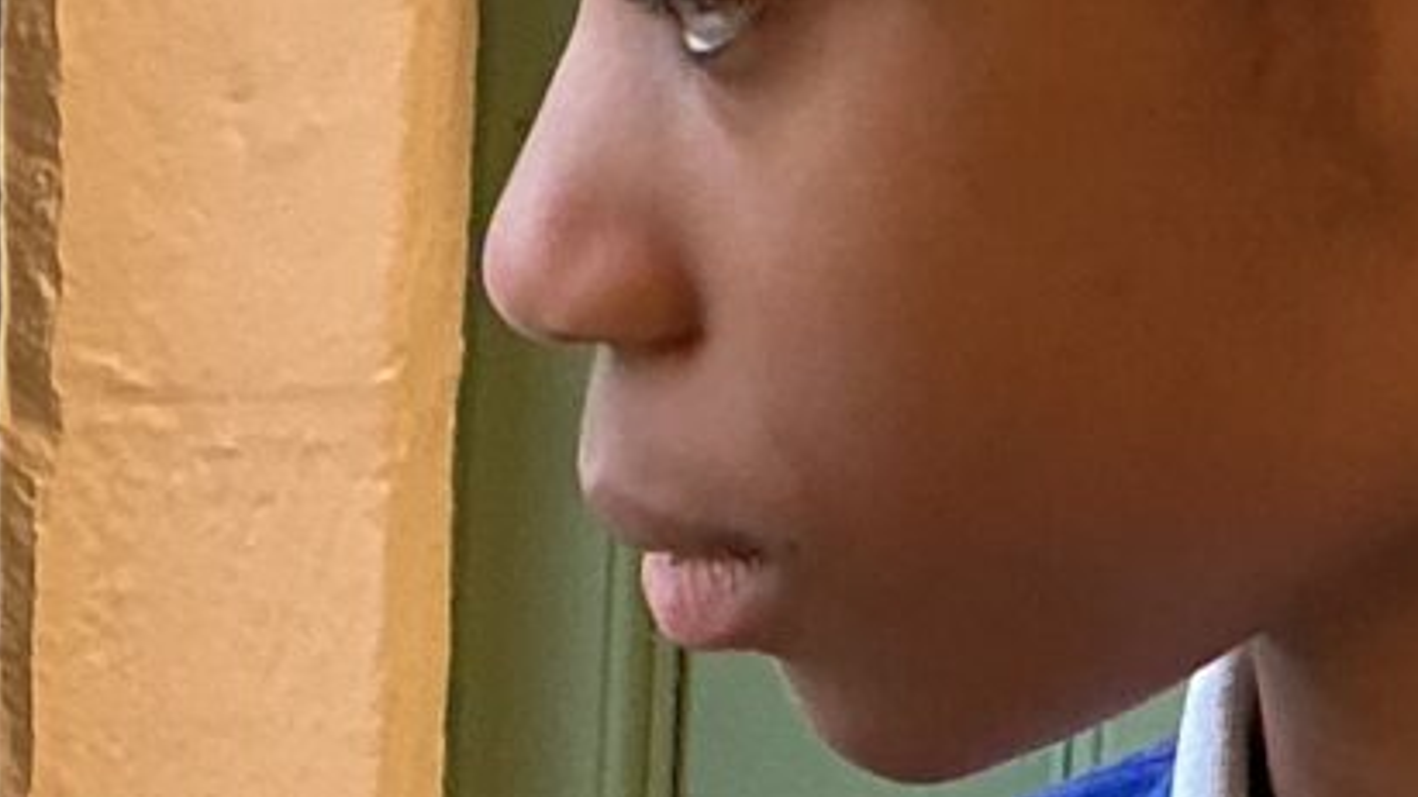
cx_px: 128
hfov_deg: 10.9
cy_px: 1373
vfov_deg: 6.1
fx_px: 7406
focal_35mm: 197
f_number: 1.8
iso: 100
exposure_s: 1/50
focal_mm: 3
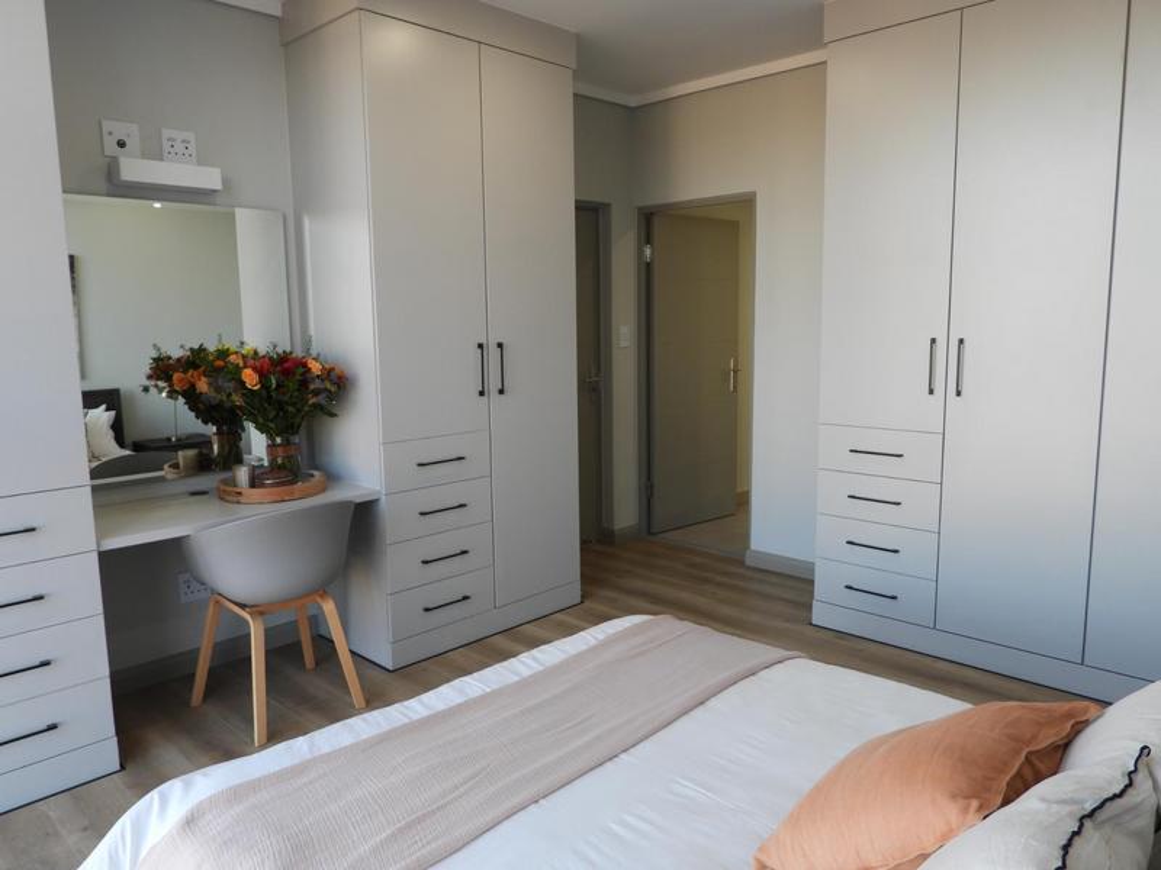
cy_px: 435
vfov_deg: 56.8
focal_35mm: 24
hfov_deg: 71.6
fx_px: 805
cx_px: 580
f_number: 2.8
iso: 100
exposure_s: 1/30
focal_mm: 4.3
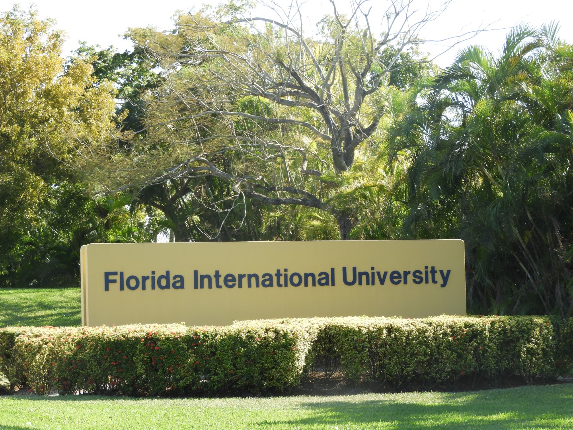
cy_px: 215
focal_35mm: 125
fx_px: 2069
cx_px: 286
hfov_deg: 15.8
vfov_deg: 11.9
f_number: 5
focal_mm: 22.4
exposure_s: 1/125
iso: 100
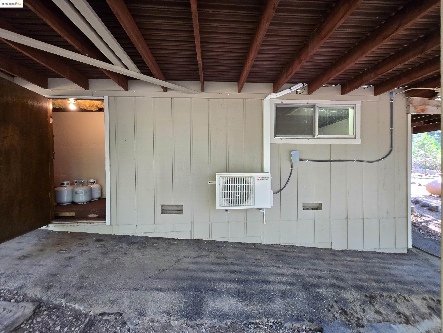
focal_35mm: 13
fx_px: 166
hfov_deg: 106.2
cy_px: 166
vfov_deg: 89.9
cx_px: 222
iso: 160
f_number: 2.2
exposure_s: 1/60
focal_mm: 1.7
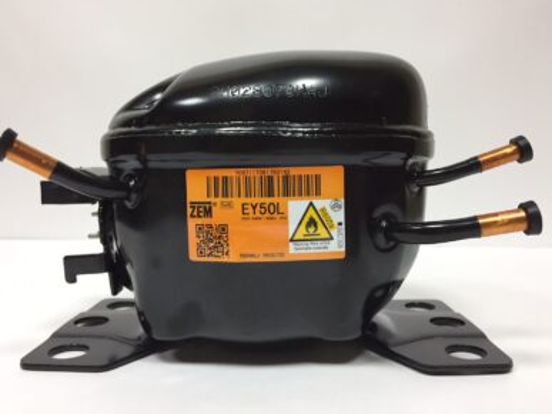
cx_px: 274
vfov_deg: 46.8
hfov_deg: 60.0
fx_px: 478
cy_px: 206
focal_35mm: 30
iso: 160
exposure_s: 1/33
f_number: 2.2
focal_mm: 4.15
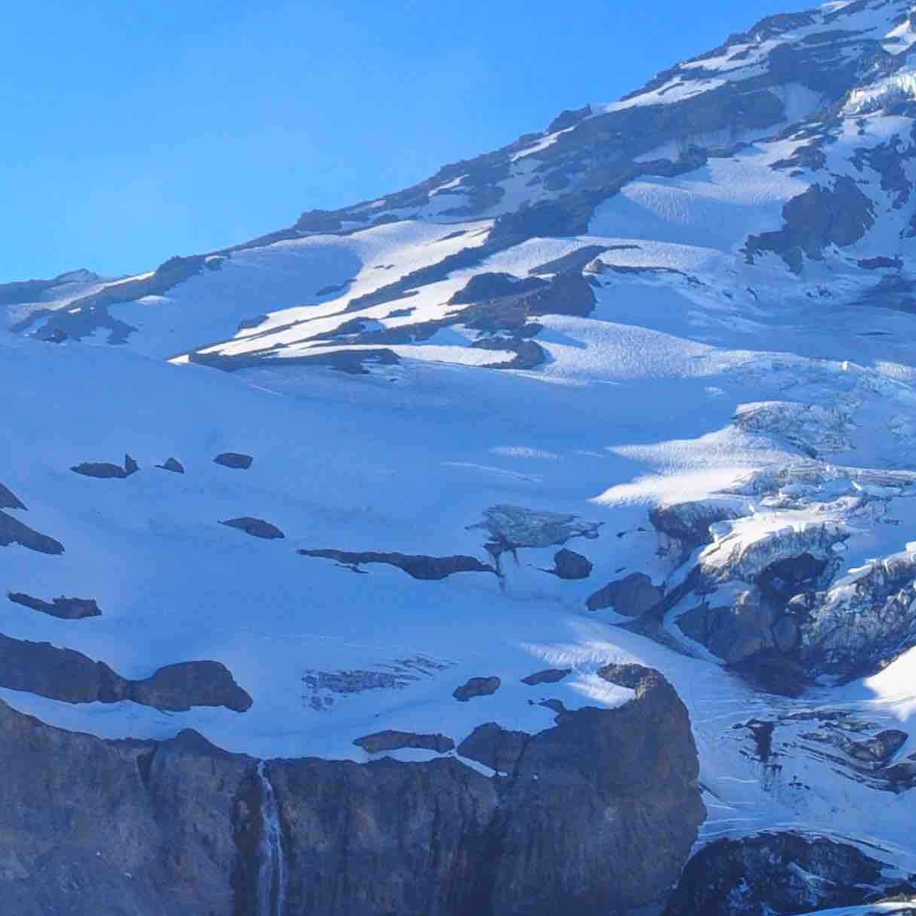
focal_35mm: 81
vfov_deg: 20.5
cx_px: 1250
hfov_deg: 19.4
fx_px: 2425
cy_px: 965
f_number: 13
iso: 200
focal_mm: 18
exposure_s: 1/200
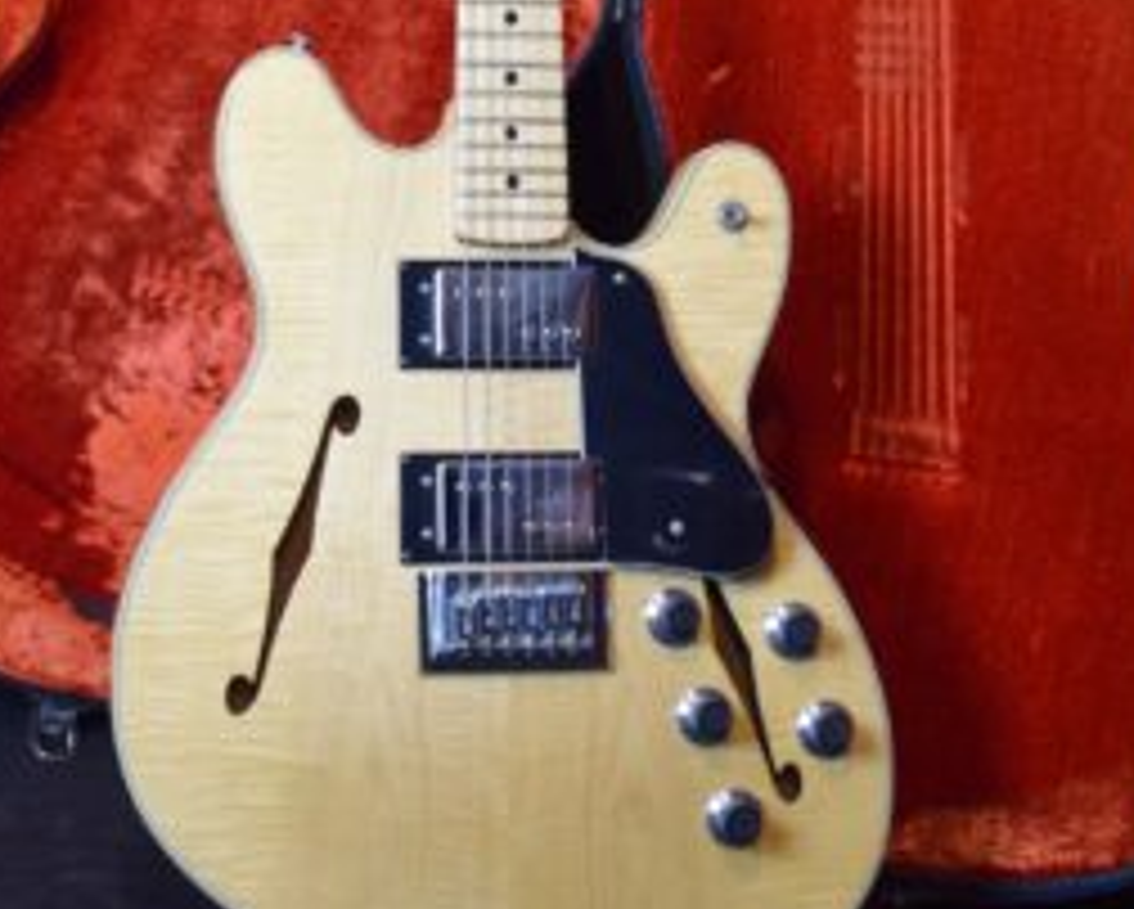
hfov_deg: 18.6
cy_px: 0
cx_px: 482
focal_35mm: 103
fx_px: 3460
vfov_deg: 14.7
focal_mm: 38
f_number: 4.8
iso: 1400
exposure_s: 1/30
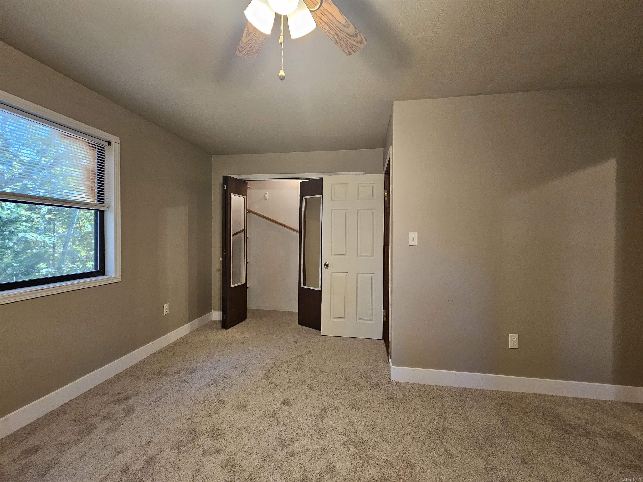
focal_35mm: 13
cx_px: 322
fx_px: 241
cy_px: 241
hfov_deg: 106.2
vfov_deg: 89.9
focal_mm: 2.2
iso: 250
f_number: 2.2
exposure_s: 1/77.4
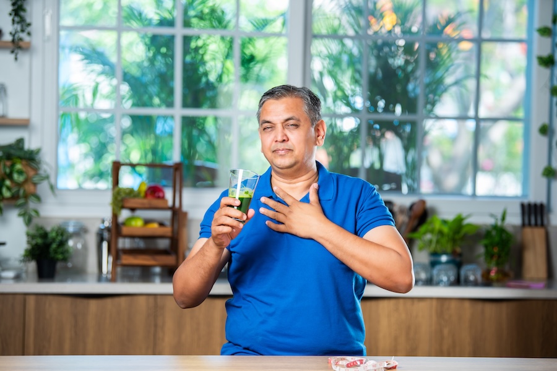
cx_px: 278
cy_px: 186
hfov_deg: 17.1
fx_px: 1857
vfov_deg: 11.4
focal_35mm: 120
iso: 160
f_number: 2.8
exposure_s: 1/125
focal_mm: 120
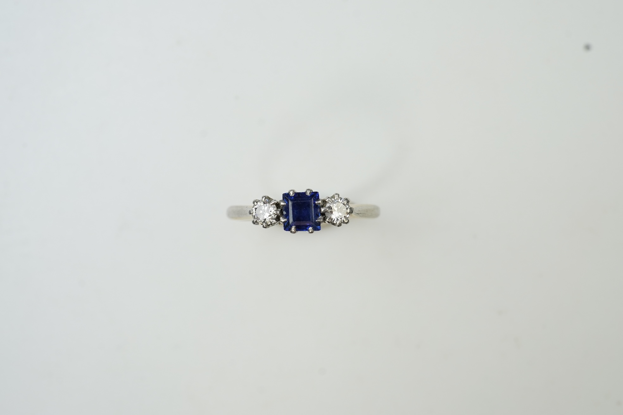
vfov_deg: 29.9
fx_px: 779
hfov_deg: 43.6
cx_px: 312
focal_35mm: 45
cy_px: 208
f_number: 16
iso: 800
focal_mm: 30
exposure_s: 1/50
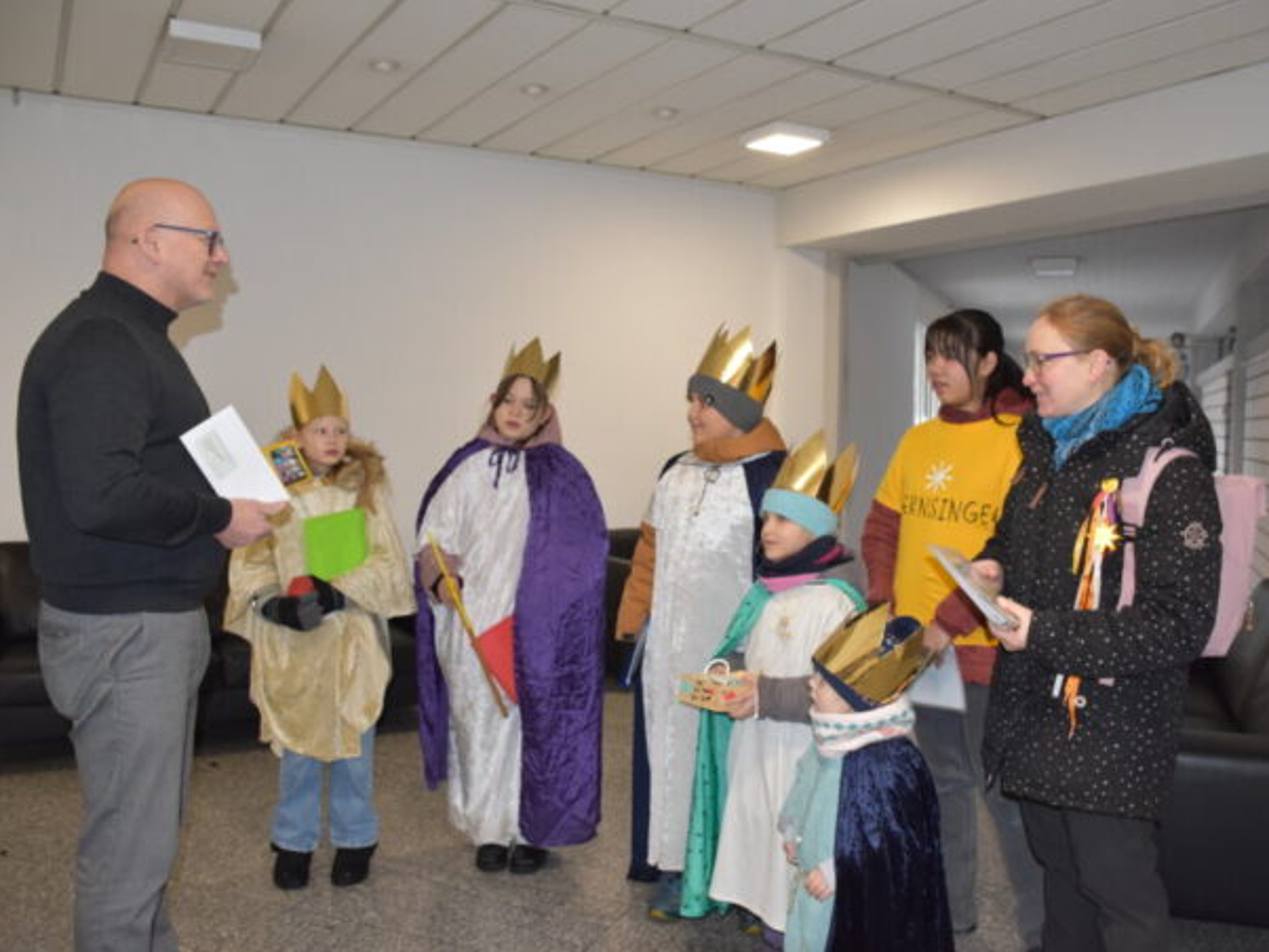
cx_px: 694
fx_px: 1100
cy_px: 484
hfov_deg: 59.8
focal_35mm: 30
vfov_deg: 46.8
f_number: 4.5
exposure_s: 1/80
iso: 800
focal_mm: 18
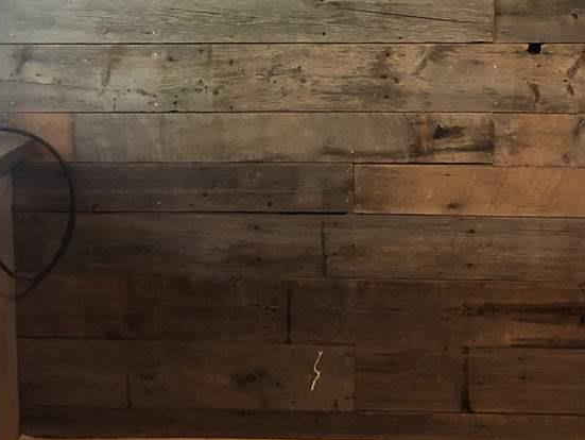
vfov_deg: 22.1
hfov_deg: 29.7
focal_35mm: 65
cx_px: 365
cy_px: 51
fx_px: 1099
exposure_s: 1/5
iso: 100
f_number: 1.8
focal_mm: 3.99
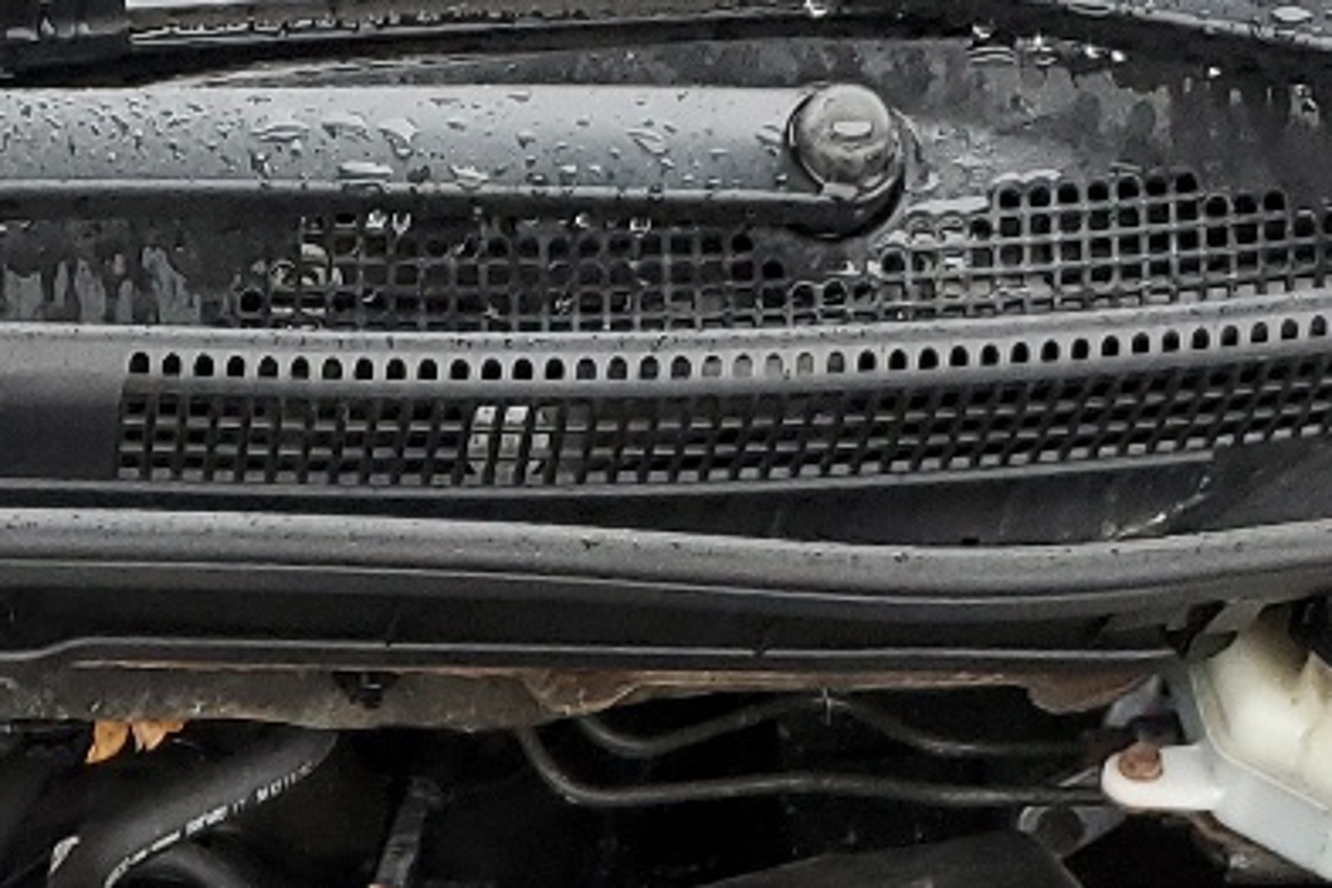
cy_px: 1779
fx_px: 4070
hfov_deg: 17.9
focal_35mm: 110
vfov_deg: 11.3
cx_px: -119
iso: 112
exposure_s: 1/60.2
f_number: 1.5
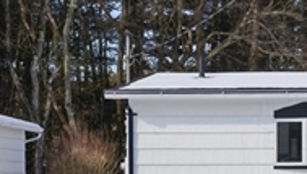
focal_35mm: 136
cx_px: 302
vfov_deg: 8.9
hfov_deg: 15.5
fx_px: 1109
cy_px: 167
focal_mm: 24
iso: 100
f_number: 7.1
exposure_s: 1/3200
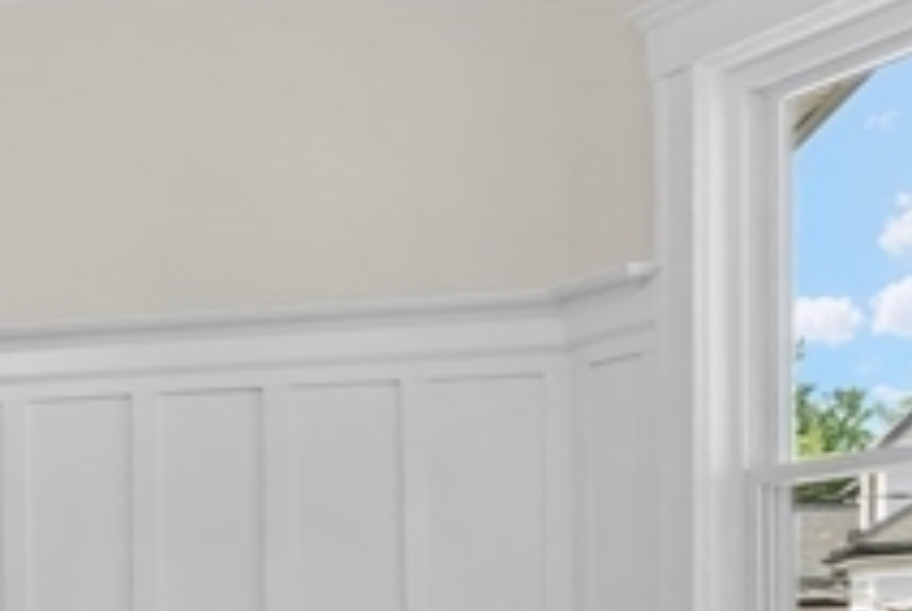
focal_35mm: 82
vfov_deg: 15.9
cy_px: 785
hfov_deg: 20.8
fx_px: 2080
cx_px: -486
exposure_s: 1/1.25
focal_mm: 17
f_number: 9
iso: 320
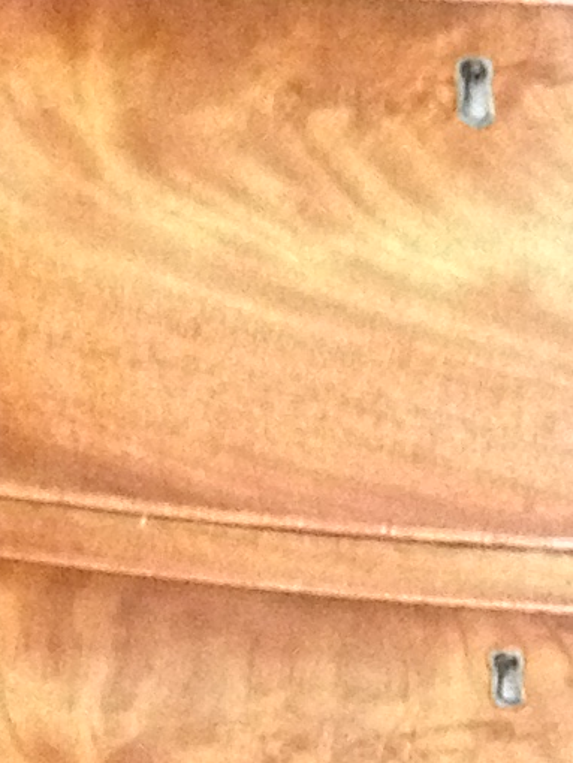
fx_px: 4940
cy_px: 812
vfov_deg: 8.8
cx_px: 696
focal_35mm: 224
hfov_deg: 6.6
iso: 500
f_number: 2.4
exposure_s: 1/15
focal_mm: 4.28
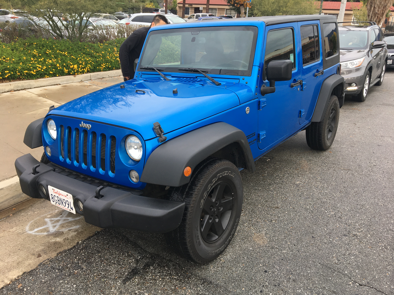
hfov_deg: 61.7
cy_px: 148
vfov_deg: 48.2
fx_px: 330
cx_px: 197
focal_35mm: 29
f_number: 2.2
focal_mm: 4.15
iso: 25
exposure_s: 1/208
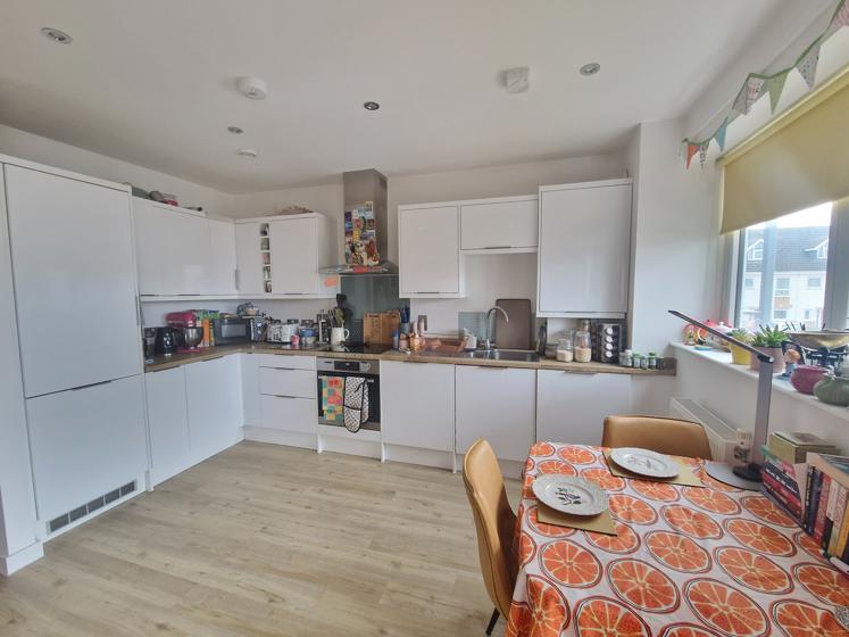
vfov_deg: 89.9
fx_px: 319
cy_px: 318
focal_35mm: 13
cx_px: 424
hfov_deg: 106.2
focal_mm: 2.2
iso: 320
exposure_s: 1/33
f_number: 2.2
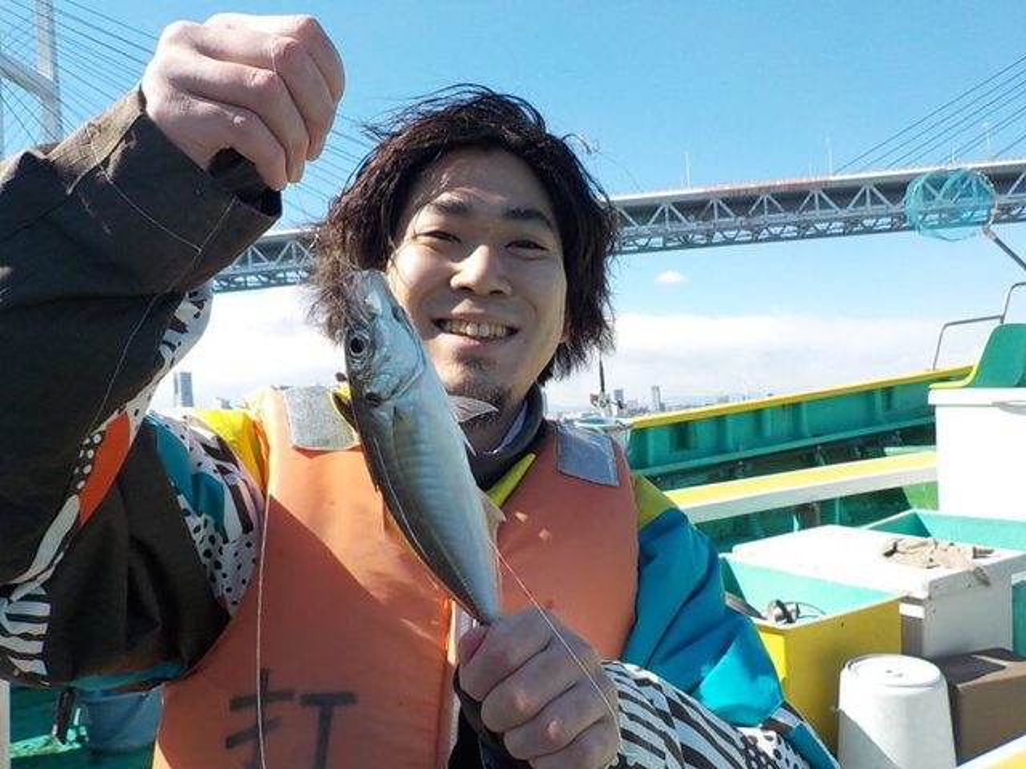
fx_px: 889
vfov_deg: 46.8
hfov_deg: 60.0
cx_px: 513
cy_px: 384
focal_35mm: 30
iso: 125
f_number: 3.3
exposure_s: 1/1000
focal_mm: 4.1
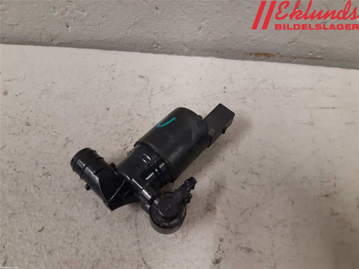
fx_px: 270
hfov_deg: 67.3
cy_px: 134
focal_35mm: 26
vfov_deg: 53.1
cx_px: 180
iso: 200
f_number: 1.7
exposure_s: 1/50
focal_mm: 3.93
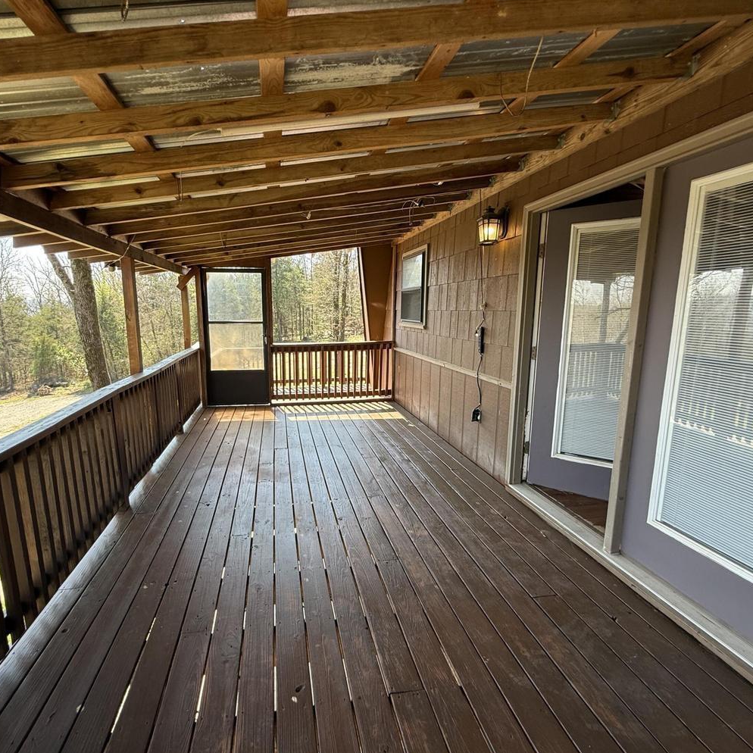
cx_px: 326
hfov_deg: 83.5
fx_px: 418
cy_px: 376
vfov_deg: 84.0
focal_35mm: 17
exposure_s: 1/121
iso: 64
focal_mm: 2.22
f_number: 2.2
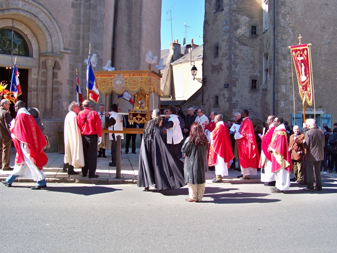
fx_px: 341
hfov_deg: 52.6
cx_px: 171
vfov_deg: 40.7
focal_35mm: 35
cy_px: 129
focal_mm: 5.85
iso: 80
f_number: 2.8
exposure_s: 1/320
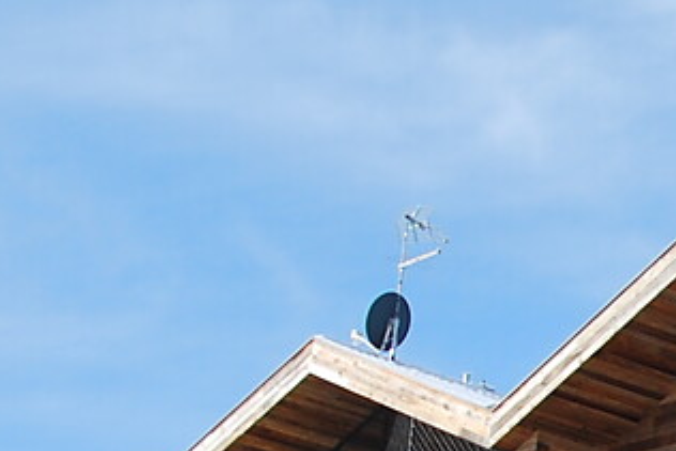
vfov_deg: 5.8
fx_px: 4452
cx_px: 1224
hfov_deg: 8.4
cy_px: 653
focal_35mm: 237
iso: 100
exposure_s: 1/250
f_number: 8
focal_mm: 26
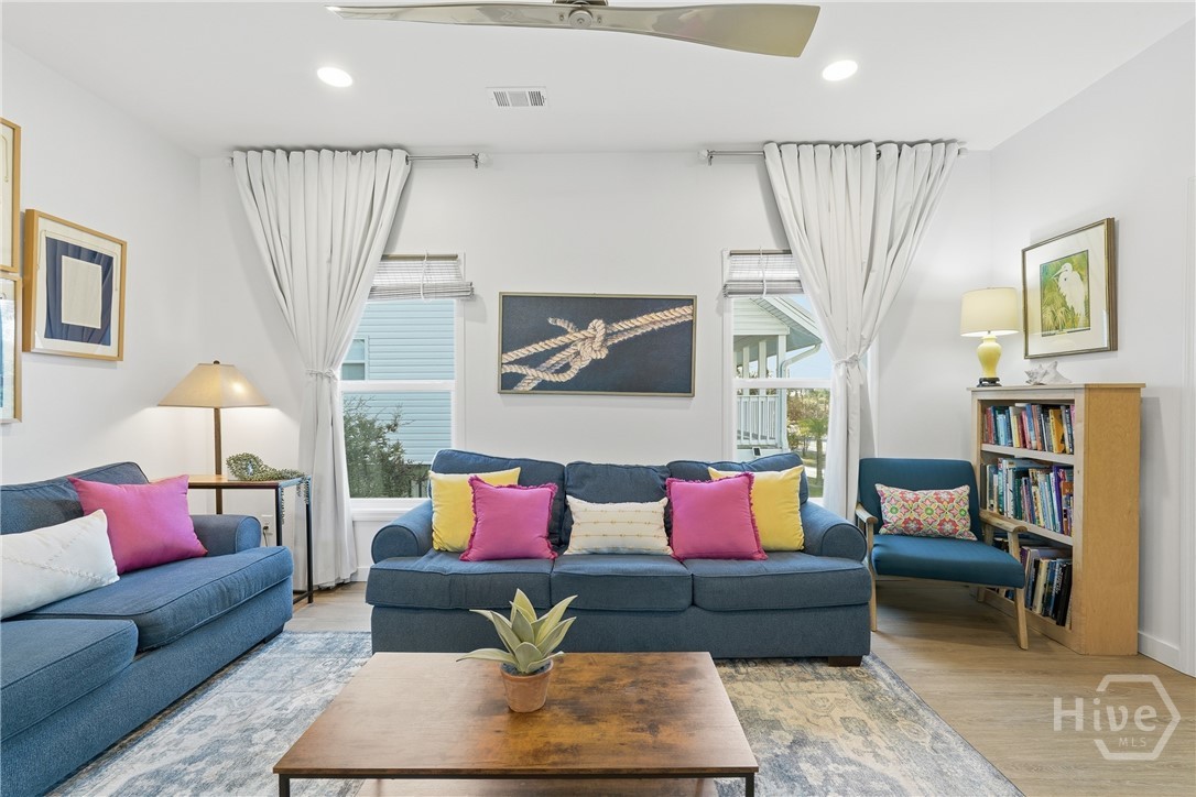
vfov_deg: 73.7
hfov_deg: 96.7
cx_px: 598
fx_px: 532
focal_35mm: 16
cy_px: 398
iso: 320
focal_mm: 16
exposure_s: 1/100
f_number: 9
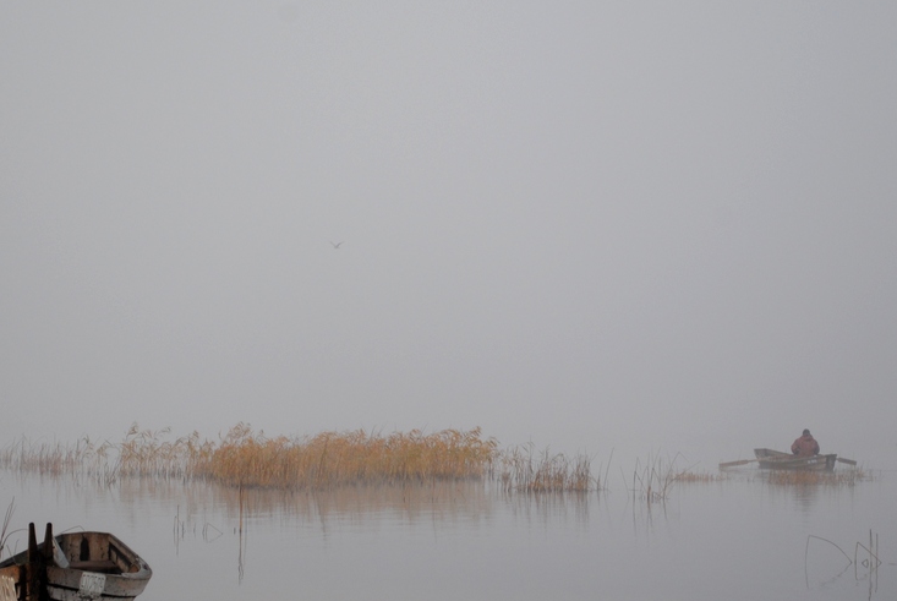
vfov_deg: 11.1
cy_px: 364
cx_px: 377
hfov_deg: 16.5
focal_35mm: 124
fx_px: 3088
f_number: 5.6
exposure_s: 1/100
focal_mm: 55
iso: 200
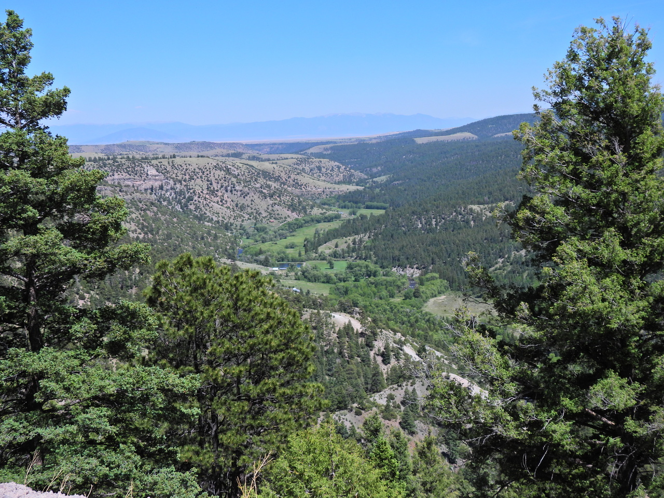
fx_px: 959
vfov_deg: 29.1
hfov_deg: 38.2
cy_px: 249
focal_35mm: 50
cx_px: 332
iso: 100
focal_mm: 8.9
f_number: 3.5
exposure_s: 1/2000
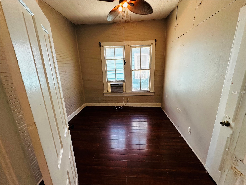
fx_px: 99
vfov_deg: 85.7
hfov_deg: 102.1
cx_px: 123
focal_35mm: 14
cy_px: 92
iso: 100
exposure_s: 1/120
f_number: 2.2
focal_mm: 2.22
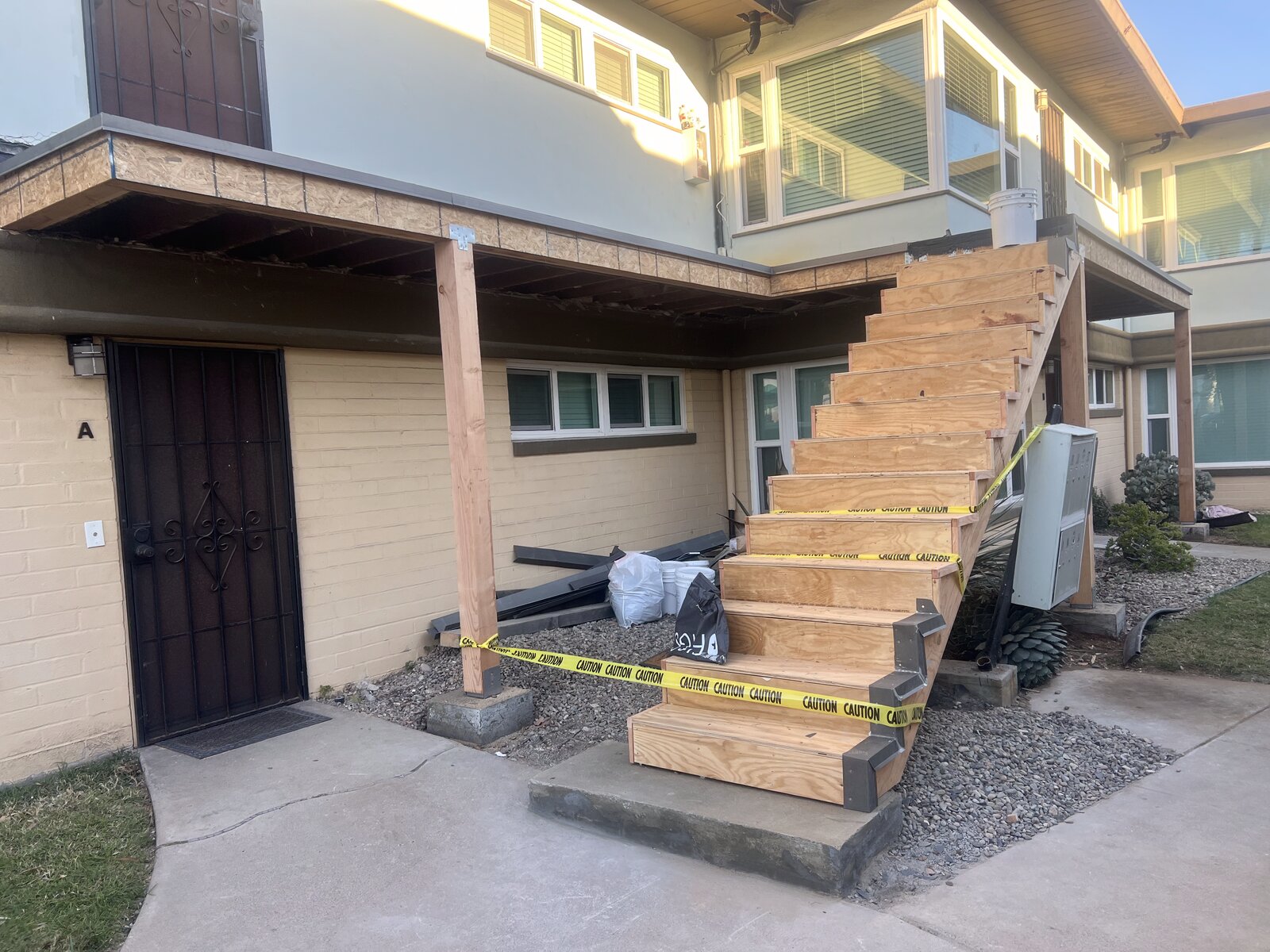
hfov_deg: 67.3
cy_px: 476
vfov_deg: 53.1
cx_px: 635
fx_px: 954
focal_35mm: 26
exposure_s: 1/324
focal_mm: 5.7
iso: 50
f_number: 1.5
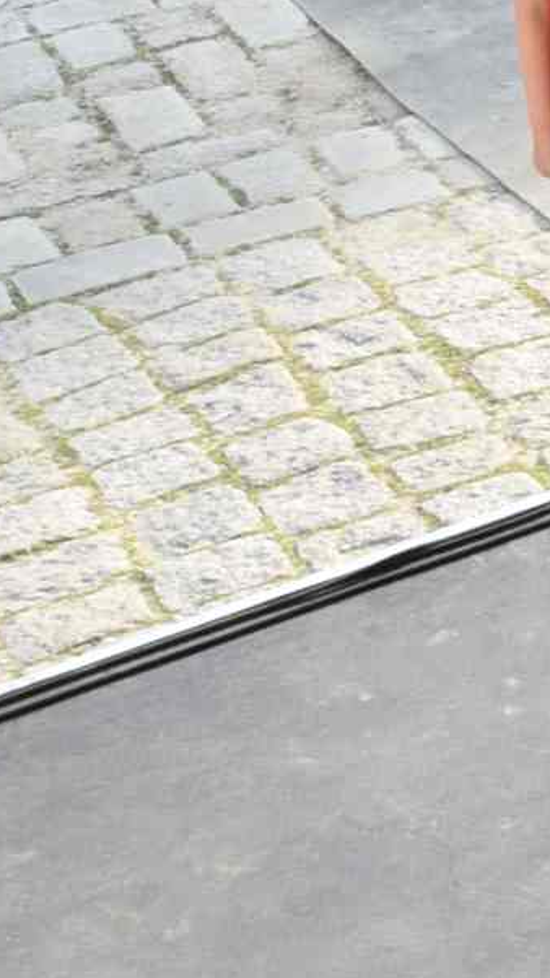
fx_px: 3656
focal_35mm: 141
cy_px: -304
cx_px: 2180
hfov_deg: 6.8
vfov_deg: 14.6
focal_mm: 18
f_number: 7.1
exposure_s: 1/160
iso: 400
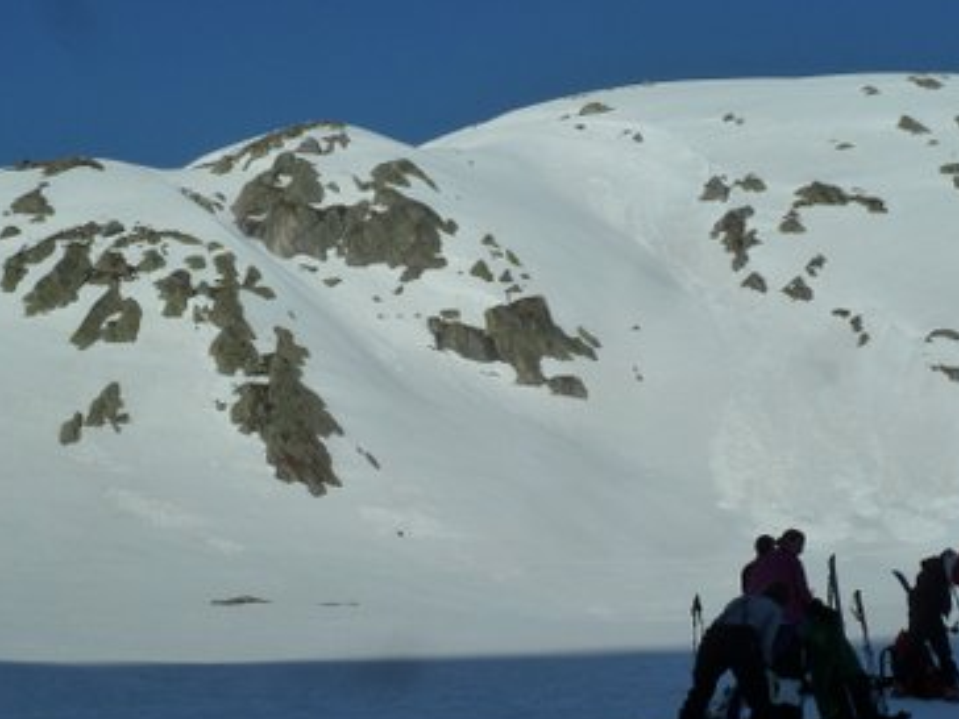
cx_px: 519
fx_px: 1607
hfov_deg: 33.2
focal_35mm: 58
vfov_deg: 25.2
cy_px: 382
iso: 125
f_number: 6.3
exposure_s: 1/1000
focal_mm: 7.3
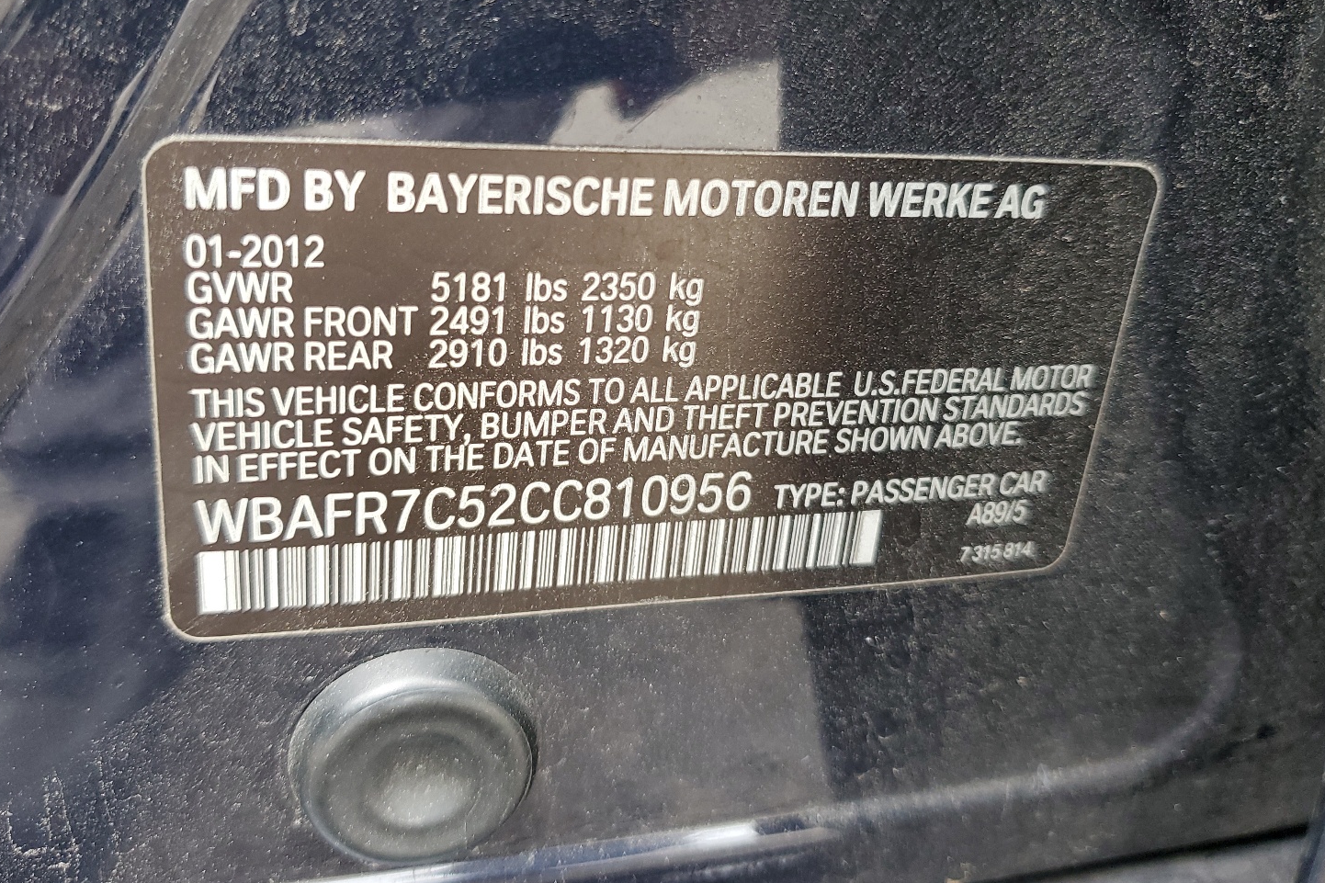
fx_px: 1104
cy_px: 348
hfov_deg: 61.9
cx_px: 622
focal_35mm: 30
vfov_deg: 43.4
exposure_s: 1/120
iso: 80
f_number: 1.5
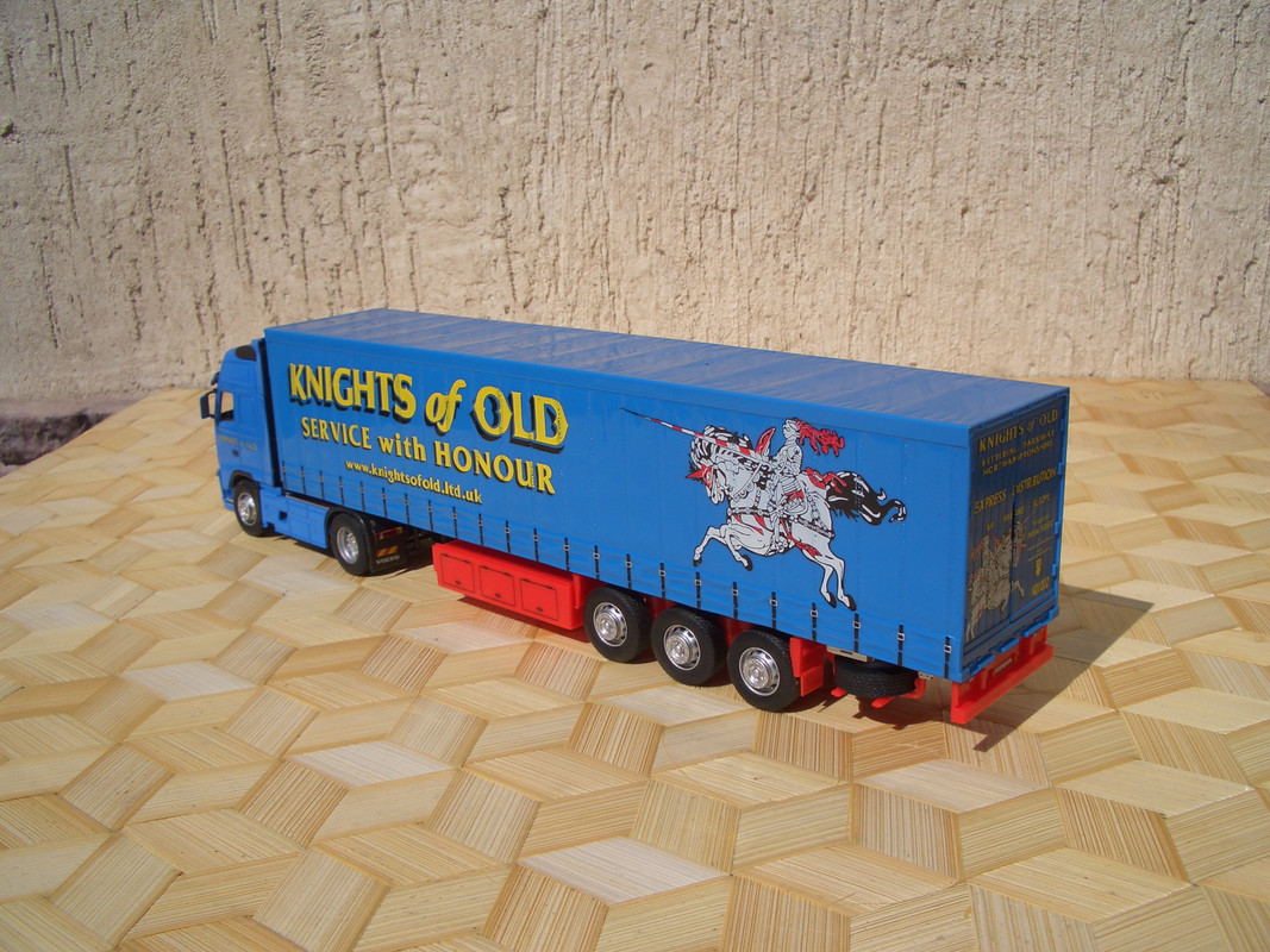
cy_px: 476
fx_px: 1284
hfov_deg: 52.6
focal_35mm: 35
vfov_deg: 40.7
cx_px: 635
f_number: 4.3
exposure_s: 1/1250
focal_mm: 5.8
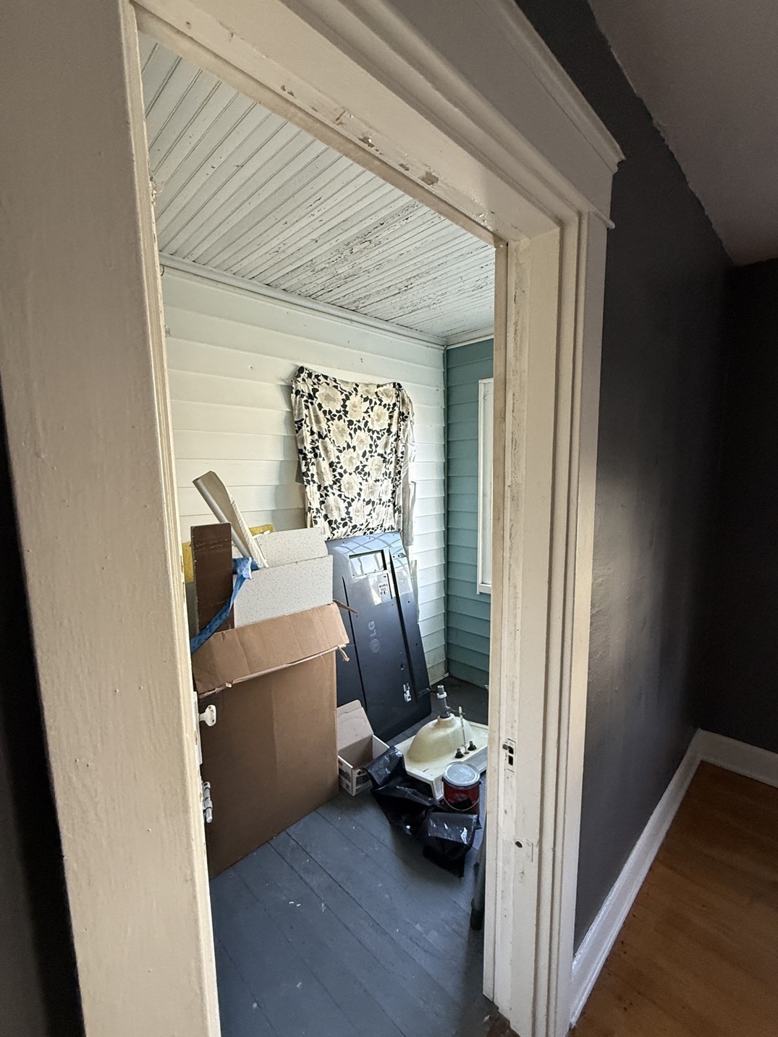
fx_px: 450
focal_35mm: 15
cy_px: 531
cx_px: 390
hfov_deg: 81.7
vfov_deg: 98.2
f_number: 2.2
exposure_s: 1/99
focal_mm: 2.22
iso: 200
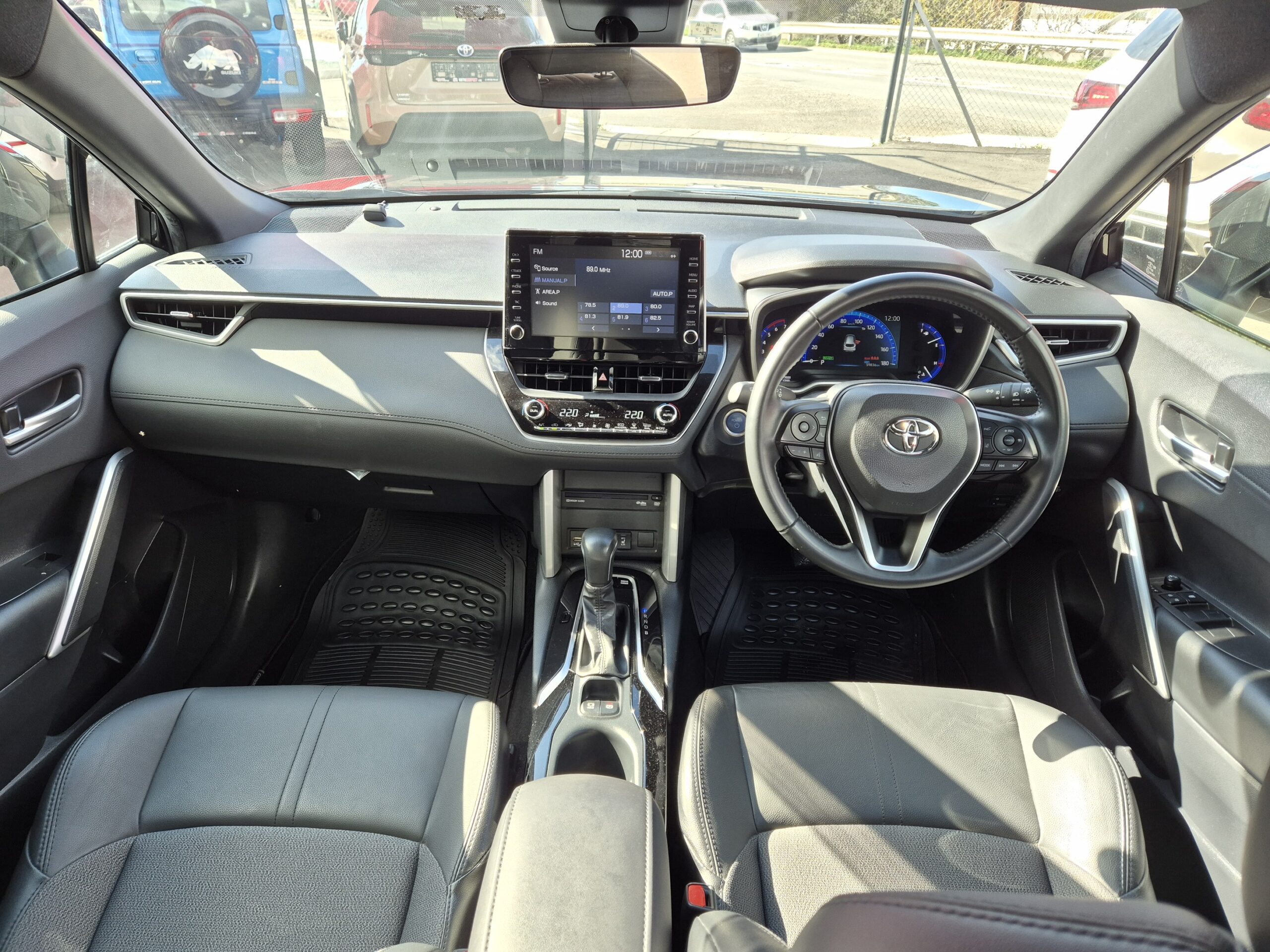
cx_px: 635
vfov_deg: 58.9
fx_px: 844
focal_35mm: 23
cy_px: 476
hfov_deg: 73.9
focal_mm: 5.4
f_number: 1.8
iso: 80
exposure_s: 1/180
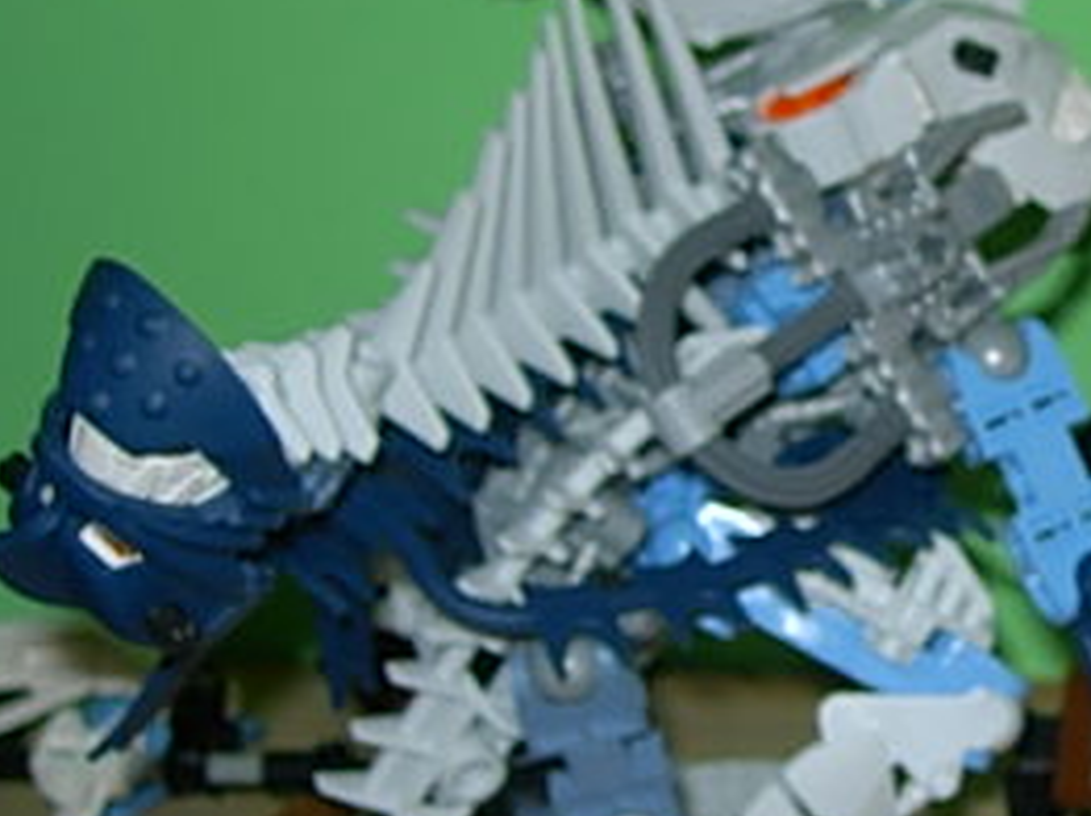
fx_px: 2928
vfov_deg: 15.9
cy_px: 375
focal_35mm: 93
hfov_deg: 20.4
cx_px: 1112
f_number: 2.8
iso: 79
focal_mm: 7.8
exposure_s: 1/64
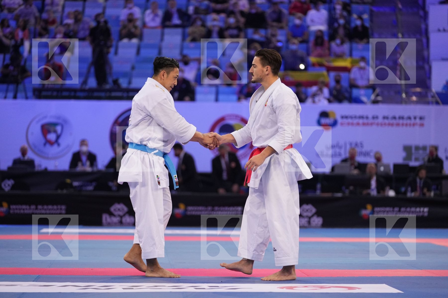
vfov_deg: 9.3
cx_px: 224
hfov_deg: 14.0
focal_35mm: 147
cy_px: 149
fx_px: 1829
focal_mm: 147
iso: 2500
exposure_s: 1/1000
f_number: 2.8
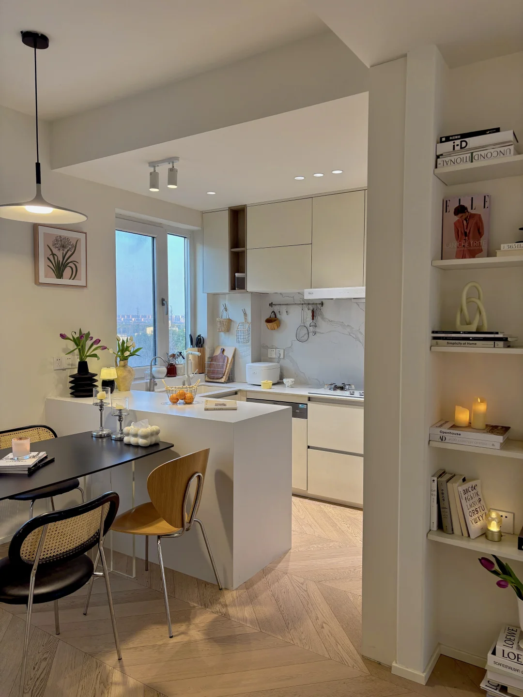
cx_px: 262
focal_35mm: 26
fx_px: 524
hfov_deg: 53.1
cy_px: 348
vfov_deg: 67.3
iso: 100
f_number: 1.6
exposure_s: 1/100
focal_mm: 5.96
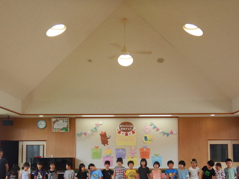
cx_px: 129
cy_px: 131
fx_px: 297
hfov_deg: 43.9
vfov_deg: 33.0
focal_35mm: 43
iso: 125
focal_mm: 5.1
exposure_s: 1/100
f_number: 2.8
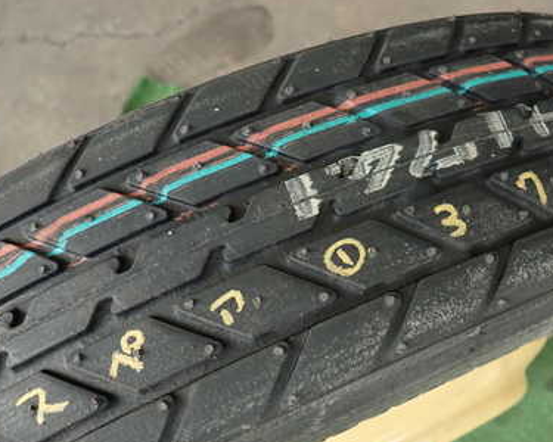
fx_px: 638
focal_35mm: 39
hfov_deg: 46.6
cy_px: 253
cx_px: 329
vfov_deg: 38.1
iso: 100
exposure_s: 1/100
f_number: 2
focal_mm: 4.5
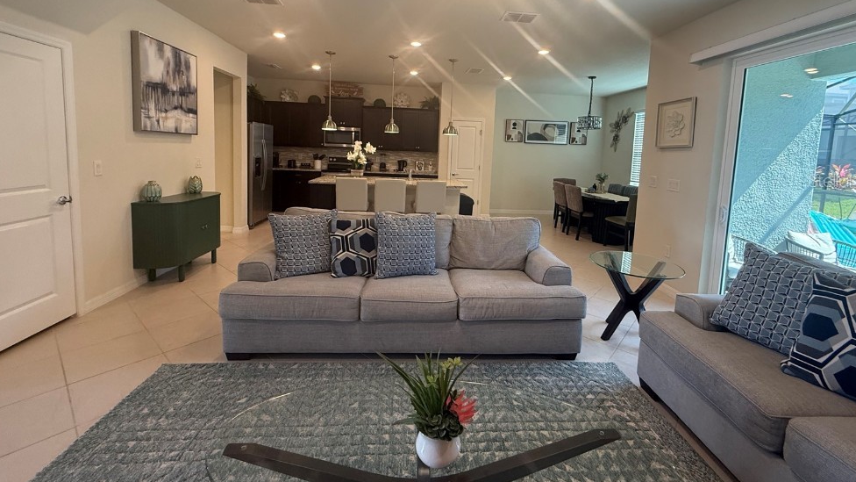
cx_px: 442
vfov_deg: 66.1
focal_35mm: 16
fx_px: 363
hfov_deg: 99.3
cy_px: 180
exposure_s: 1/120
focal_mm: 2.22
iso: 250
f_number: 2.2
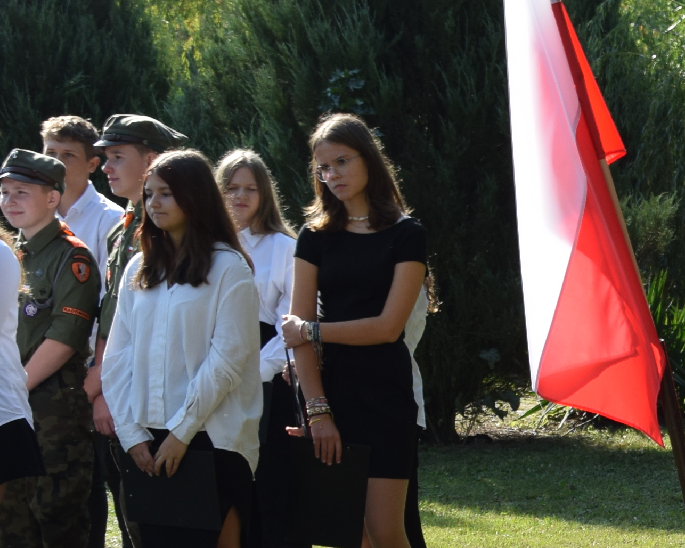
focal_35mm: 128
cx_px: 1031
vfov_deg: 12.0
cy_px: 519
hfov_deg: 14.1
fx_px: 2595
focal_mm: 26
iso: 220
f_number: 8
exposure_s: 1/250
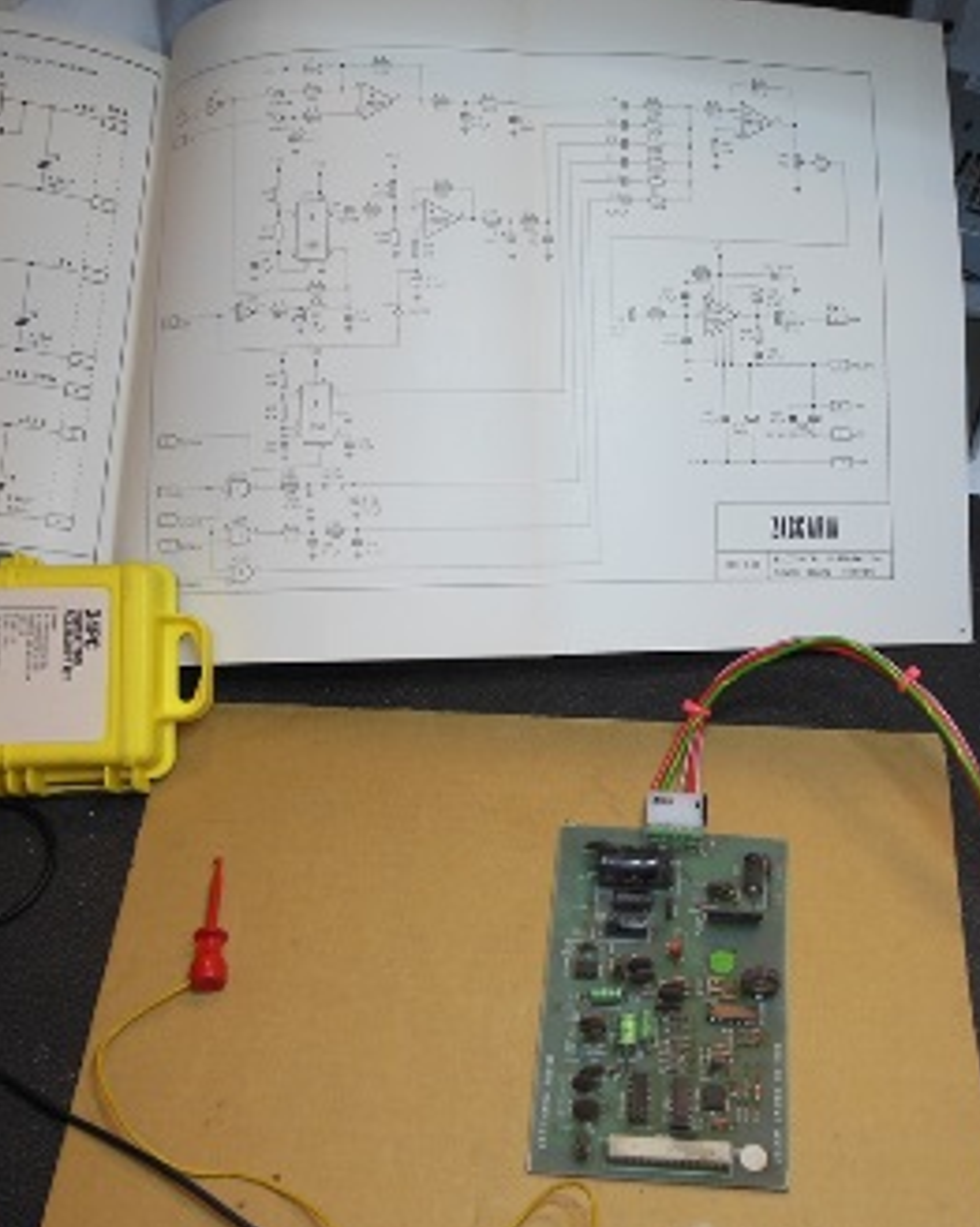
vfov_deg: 42.0
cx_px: 591
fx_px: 1597
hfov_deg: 34.0
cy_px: 625
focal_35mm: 44
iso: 125
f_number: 3.5
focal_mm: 6
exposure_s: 1/30
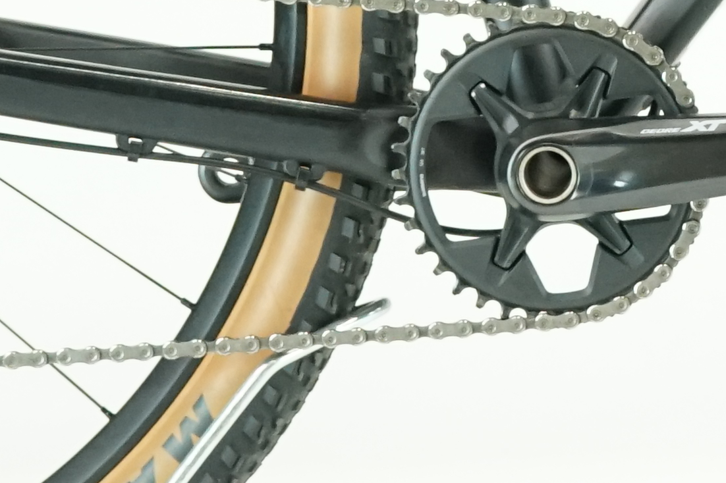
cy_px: -444
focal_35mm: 305
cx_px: 849
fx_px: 6149
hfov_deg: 6.7
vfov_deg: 4.4
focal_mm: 56
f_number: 5
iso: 2500
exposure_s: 1/200
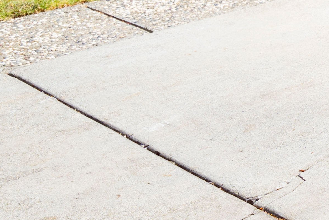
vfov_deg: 10.9
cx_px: 773
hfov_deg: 13.6
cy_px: -254
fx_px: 1024
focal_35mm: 112
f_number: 8
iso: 100
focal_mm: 19
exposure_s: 1/400
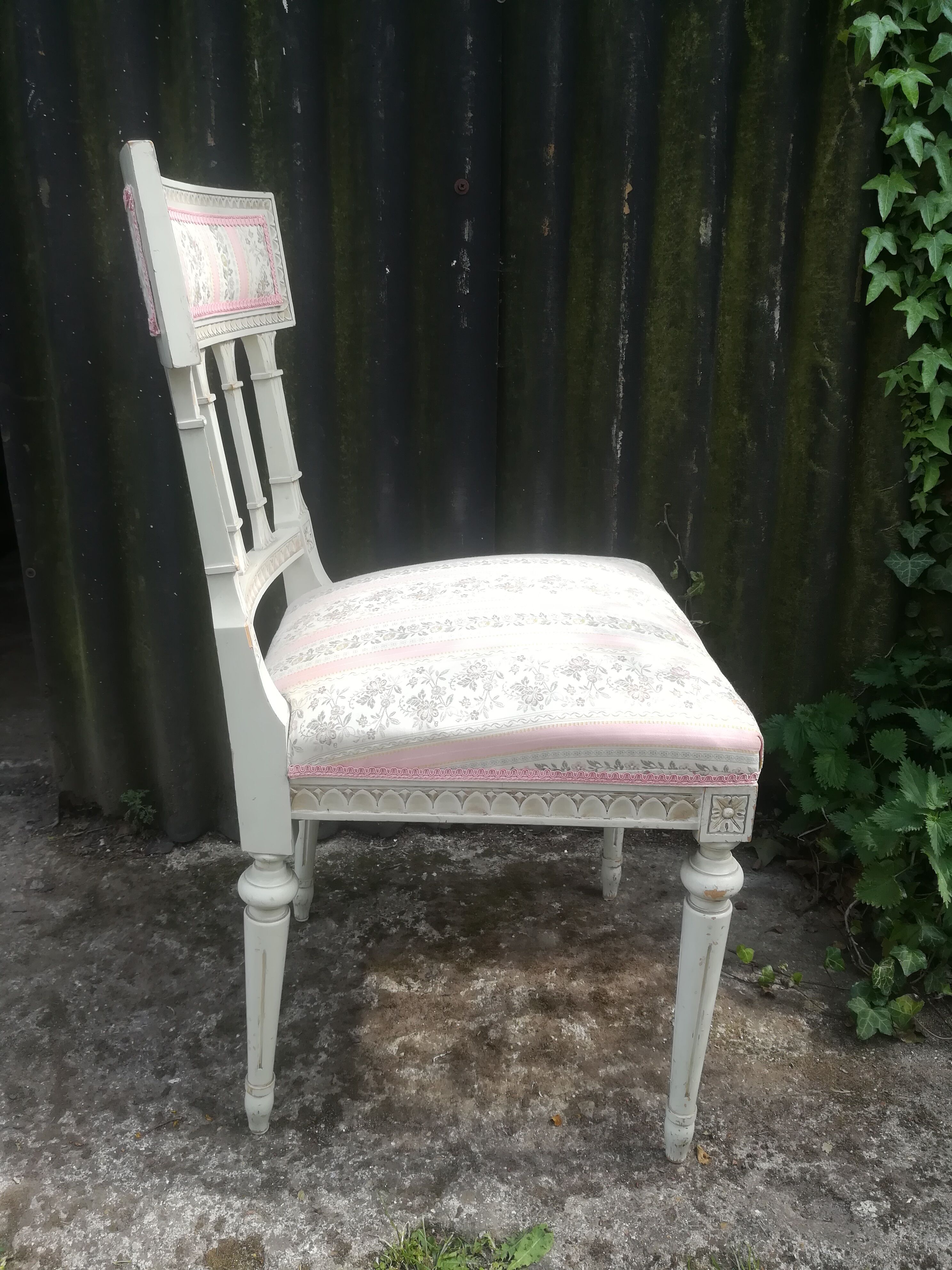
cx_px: 476
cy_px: 635
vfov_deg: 67.3
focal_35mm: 26
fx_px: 953
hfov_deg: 53.1
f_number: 2.2
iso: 50
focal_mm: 3.83
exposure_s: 1/192
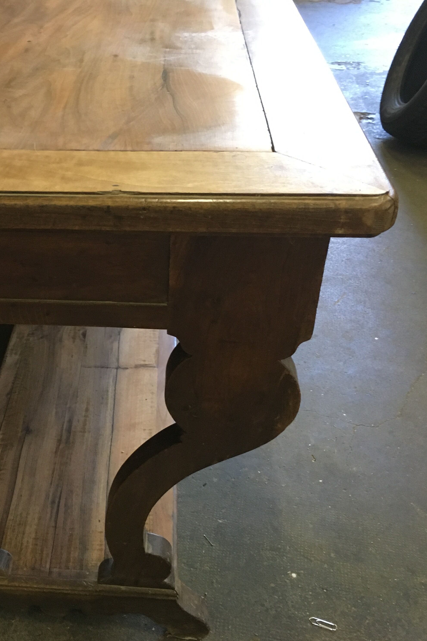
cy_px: 327
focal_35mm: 41
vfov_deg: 47.4
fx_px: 729
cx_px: 79
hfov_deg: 31.7
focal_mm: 4.15
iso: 200
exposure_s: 1/20
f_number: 2.2
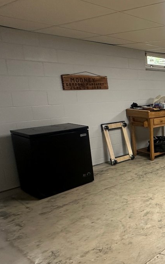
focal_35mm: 33
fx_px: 237
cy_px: 136
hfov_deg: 28.9
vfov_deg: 58.1
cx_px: 228
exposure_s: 1/60
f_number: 2.2
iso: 160
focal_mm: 2.22
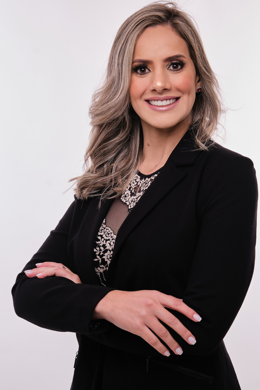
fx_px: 791
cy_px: 195
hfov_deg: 18.7
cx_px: 130
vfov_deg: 27.7
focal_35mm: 73
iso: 160
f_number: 9
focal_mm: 48.5
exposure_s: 1/125
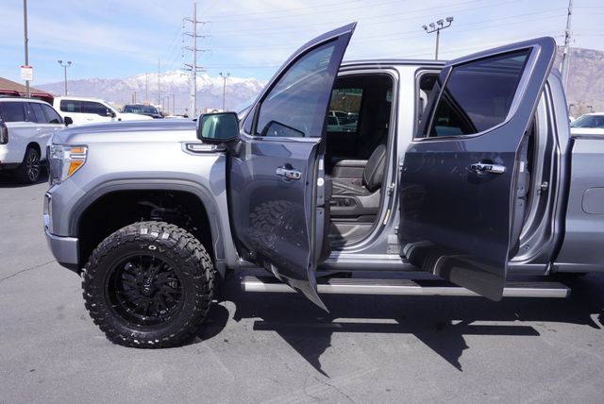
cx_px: 302
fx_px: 504
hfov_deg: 61.9
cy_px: 202
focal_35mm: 30
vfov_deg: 43.7
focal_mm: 20
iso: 100
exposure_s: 1/125
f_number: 9
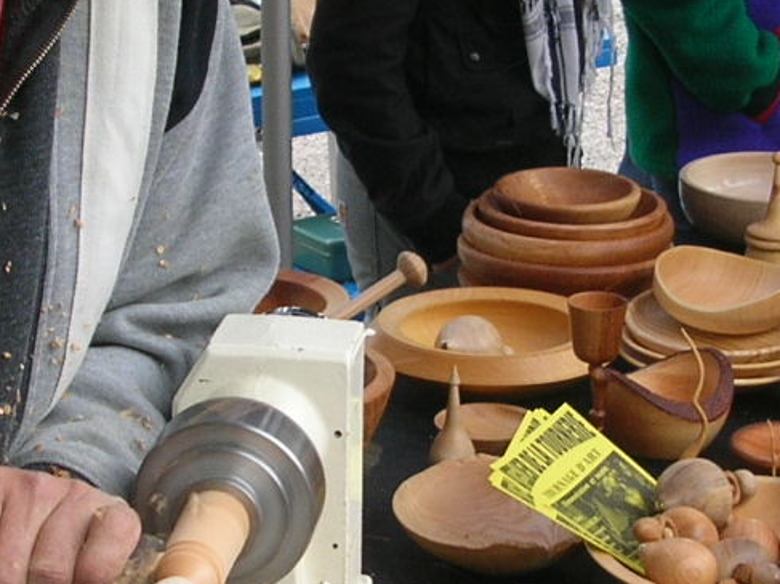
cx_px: 408
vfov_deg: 12.9
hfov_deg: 17.1
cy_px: 338
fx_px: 2591
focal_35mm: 115
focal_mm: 5.8
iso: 50
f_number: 2.8
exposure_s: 1/43.4
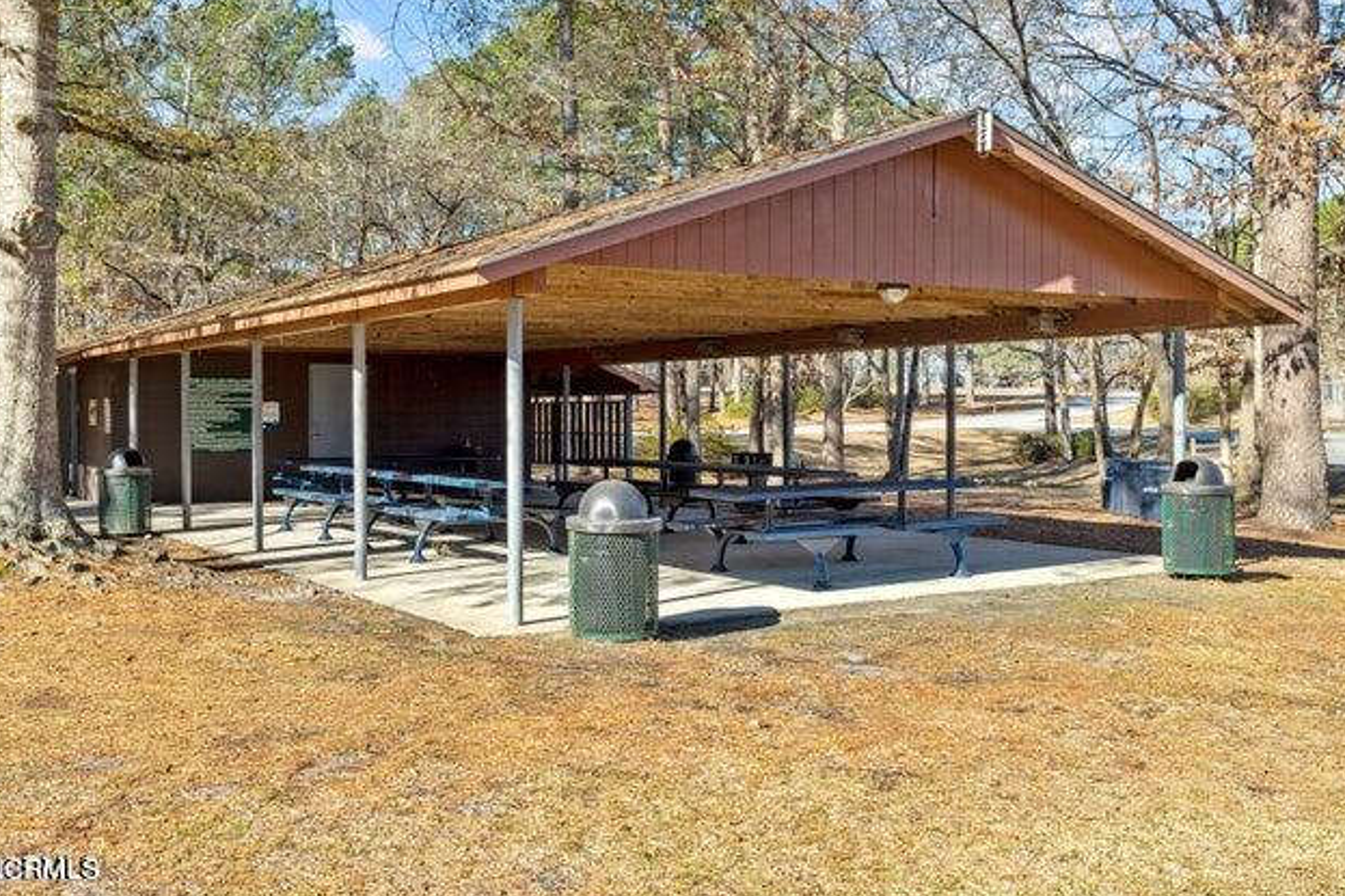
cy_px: 397
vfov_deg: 35.9
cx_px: 658
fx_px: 1382
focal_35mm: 37
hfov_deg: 51.9
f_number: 8
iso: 100
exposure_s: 1/125
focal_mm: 32
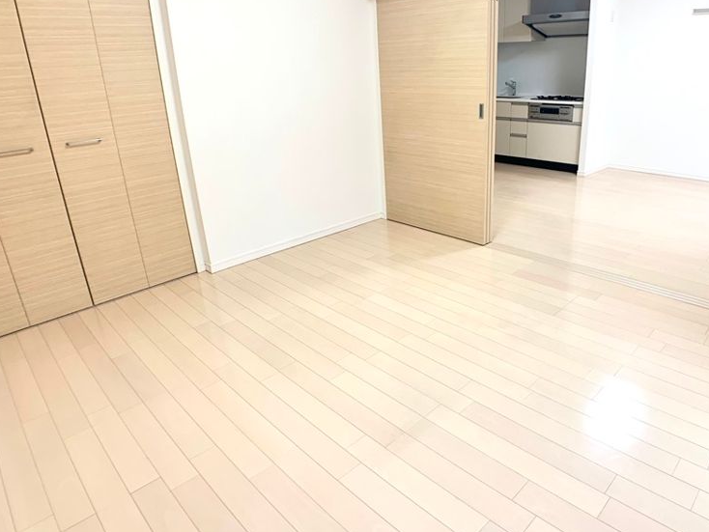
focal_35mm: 34
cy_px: 242
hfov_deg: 53.4
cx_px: 436
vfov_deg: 41.8
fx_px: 697
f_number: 1.8
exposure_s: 1/50
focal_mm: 4.25
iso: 64
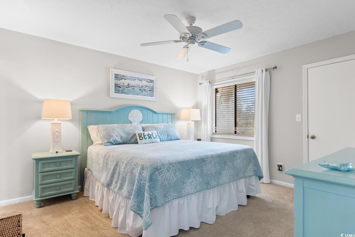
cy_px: 118
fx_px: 187
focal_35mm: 19
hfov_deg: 86.9
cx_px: 178
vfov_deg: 64.6
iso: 100
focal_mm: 13
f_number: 4.8
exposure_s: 1.3
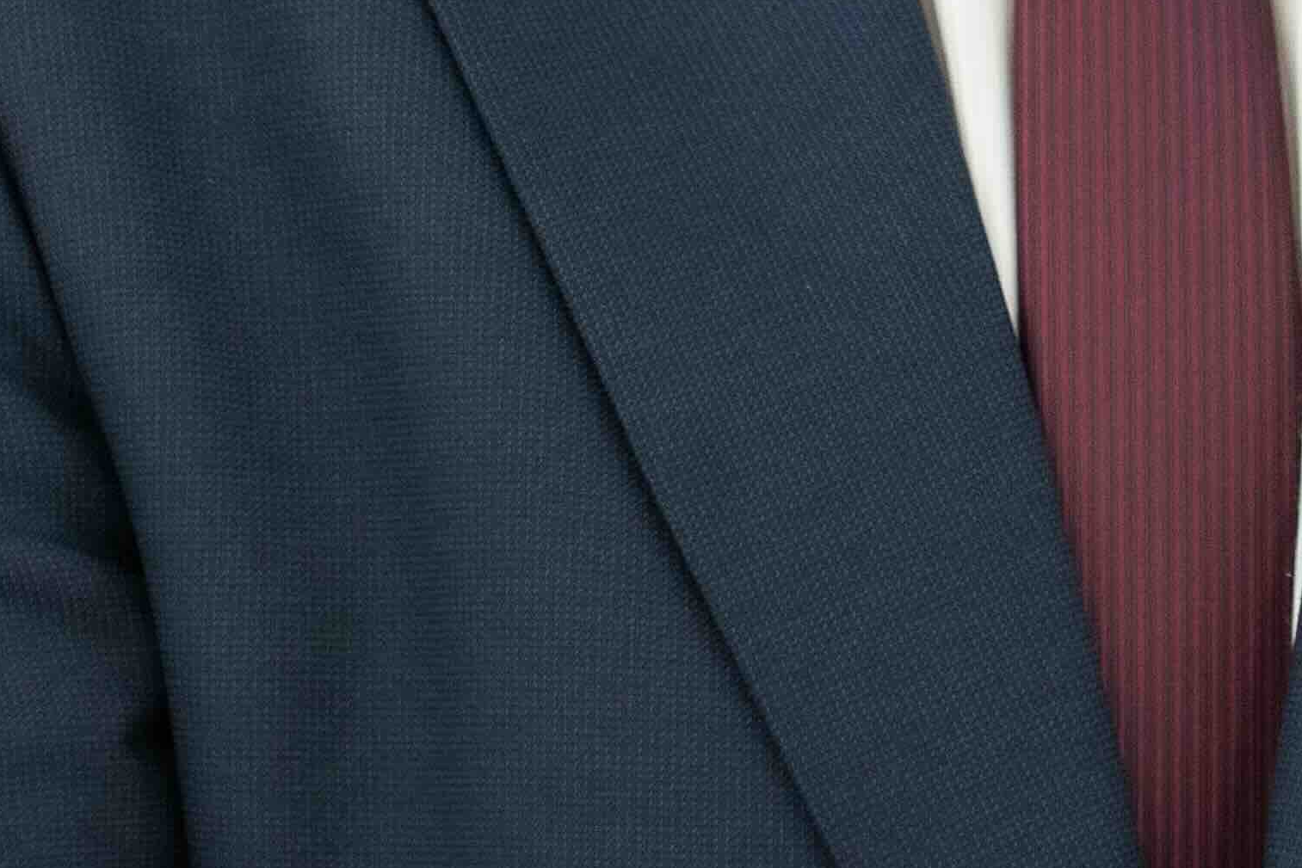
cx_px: 1099
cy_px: -960
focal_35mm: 385
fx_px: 13924
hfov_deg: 5.3
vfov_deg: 3.5
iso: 640
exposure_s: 1/200
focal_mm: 85
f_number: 2.5
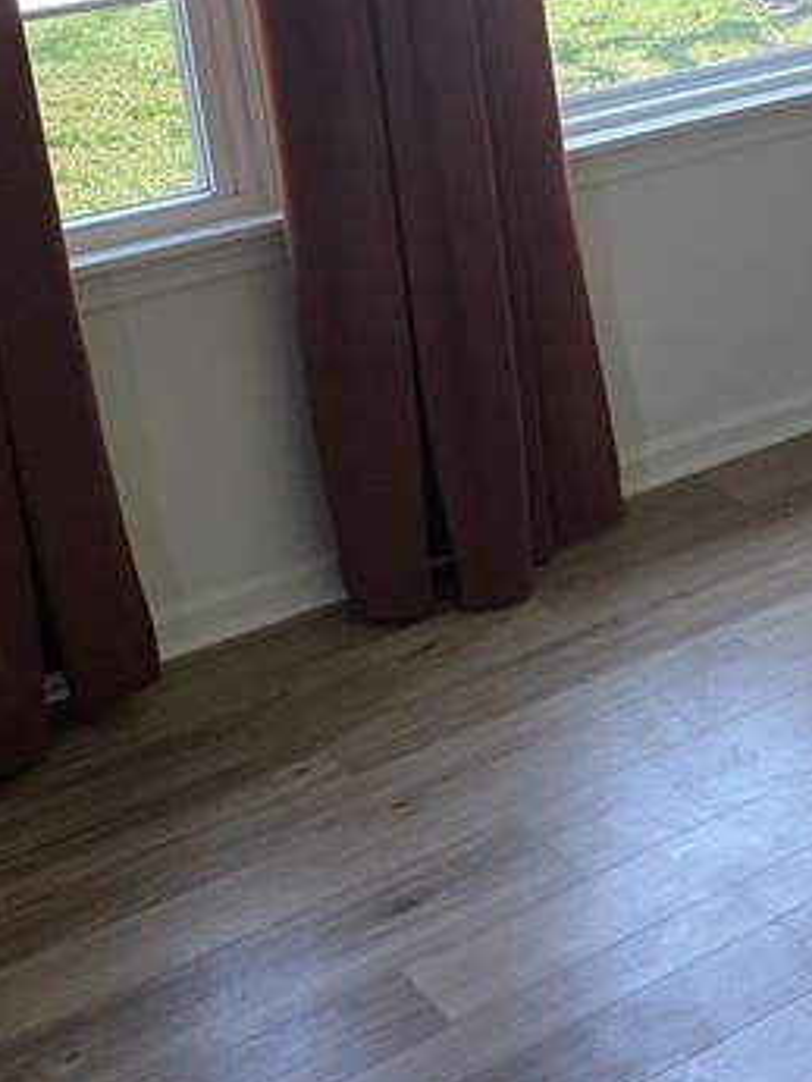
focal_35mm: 72
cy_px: 358
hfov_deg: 19.1
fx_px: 2251
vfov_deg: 26.9
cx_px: 1010
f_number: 1.7
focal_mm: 6.25
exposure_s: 1/180
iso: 125
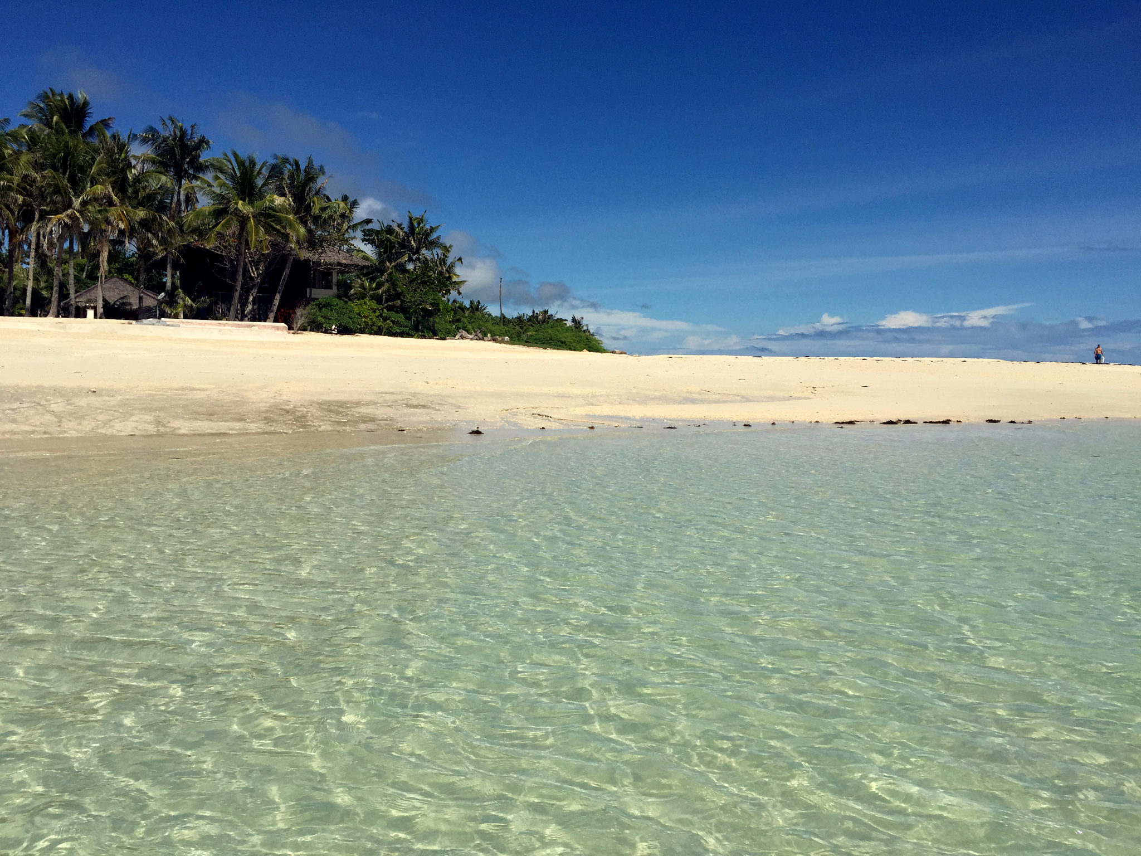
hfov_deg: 61.7
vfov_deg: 48.2
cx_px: 570
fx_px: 956
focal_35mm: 29
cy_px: 428
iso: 32
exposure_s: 1/5650
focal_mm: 4.15
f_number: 2.2
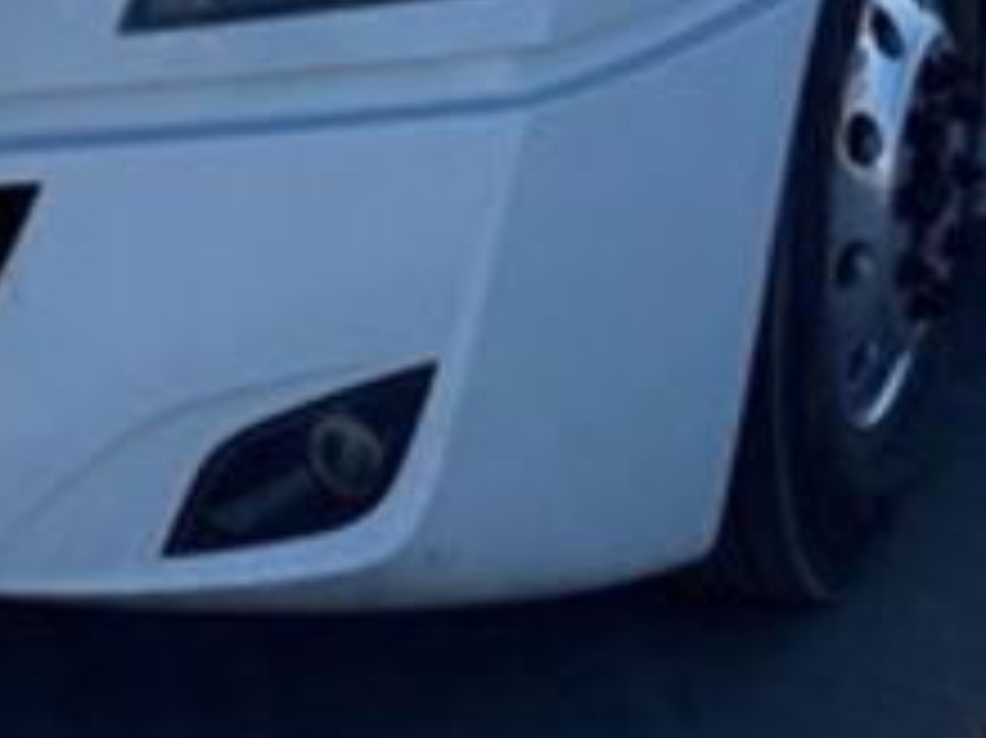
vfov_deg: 11.6
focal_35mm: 116
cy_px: -668
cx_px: 520
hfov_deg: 17.0
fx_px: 3302
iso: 25
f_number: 1.8
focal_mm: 4.25
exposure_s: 1/2257
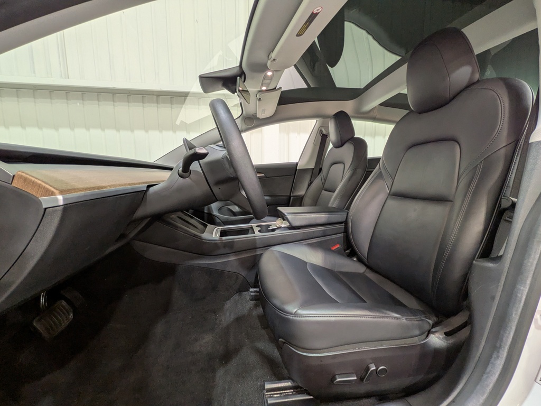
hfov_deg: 102.1
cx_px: 270
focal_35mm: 14
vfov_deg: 85.7
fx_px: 219
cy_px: 203
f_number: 2.2
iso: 54
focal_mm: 1.83
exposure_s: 1/24
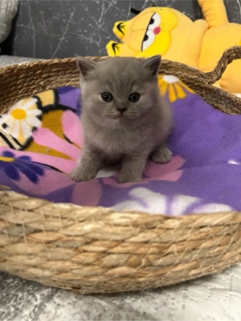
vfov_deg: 67.3
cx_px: 120
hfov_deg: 53.1
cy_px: 160
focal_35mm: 26
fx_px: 241
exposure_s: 1/56
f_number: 1.5
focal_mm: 5.7
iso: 500
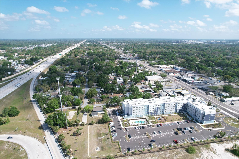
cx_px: 120
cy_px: 80
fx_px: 146
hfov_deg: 78.6
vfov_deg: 57.2
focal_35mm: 22
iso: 130
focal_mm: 8.38
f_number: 2.8
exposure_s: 1/1500
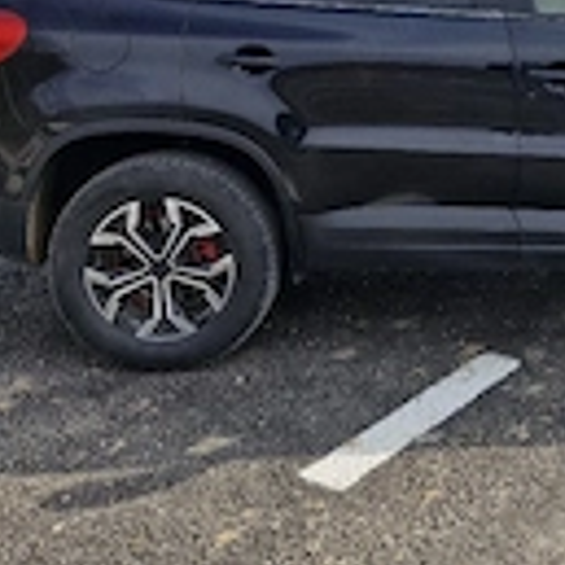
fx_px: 1163
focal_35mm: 63
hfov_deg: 25.9
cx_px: 569
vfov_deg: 26.1
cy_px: 18
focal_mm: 5.54
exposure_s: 1/1667
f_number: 1.8
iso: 50
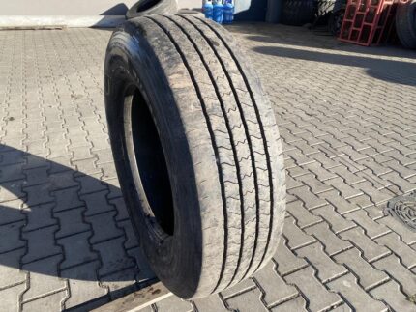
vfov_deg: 53.1
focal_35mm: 26
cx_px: 208
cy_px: 156
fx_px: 313
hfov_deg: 67.3
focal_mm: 4.25
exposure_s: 1/728
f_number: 1.8
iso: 32
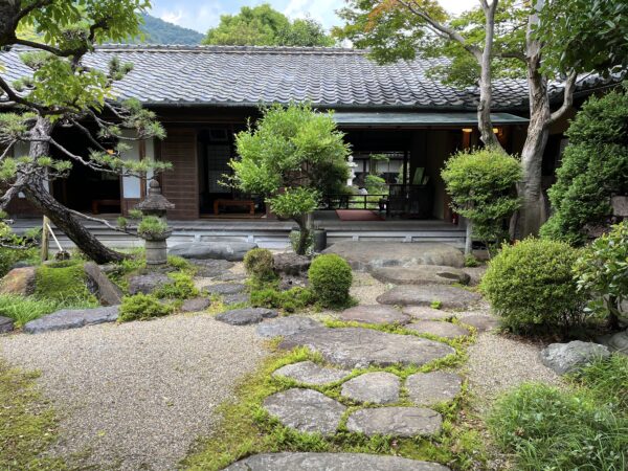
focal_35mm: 26
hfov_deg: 67.3
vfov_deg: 53.1
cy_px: 236
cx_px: 314
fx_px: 472
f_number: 1.6
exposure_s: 1/344
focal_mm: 5.1
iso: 50
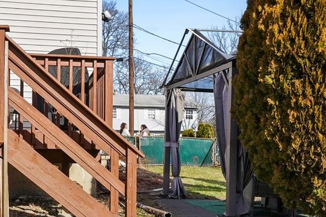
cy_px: 147
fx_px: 489
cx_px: 146
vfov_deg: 24.9
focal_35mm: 54
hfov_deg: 36.9
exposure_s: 1/640
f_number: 9
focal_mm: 16
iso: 400
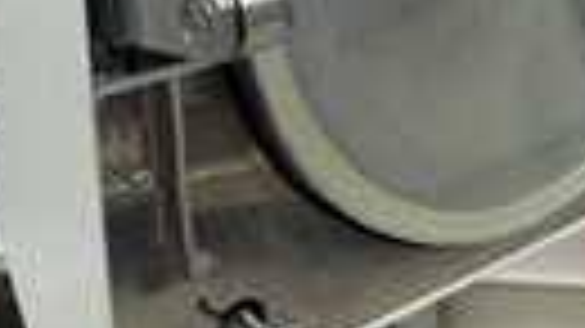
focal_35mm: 87
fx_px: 1349
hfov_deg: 21.3
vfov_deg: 13.1
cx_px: 832
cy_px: -162
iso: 50
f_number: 1.6
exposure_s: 1/120
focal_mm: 5.96
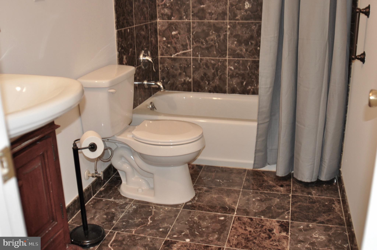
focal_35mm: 36
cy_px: 125
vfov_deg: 36.8
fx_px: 377
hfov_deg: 53.2
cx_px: 188
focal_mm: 24
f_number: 2.8
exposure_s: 1/60
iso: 800
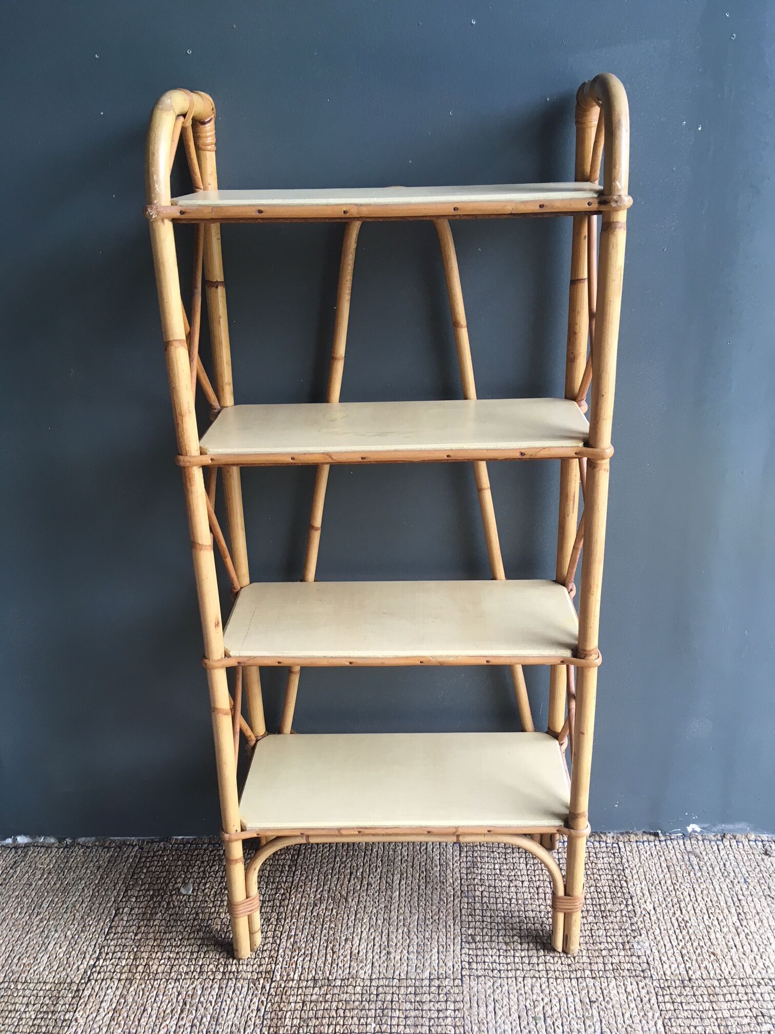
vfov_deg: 61.7
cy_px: 517
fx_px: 866
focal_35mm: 29
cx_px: 388
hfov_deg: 48.2
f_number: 2.2
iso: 32
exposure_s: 1/33
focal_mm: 4.15
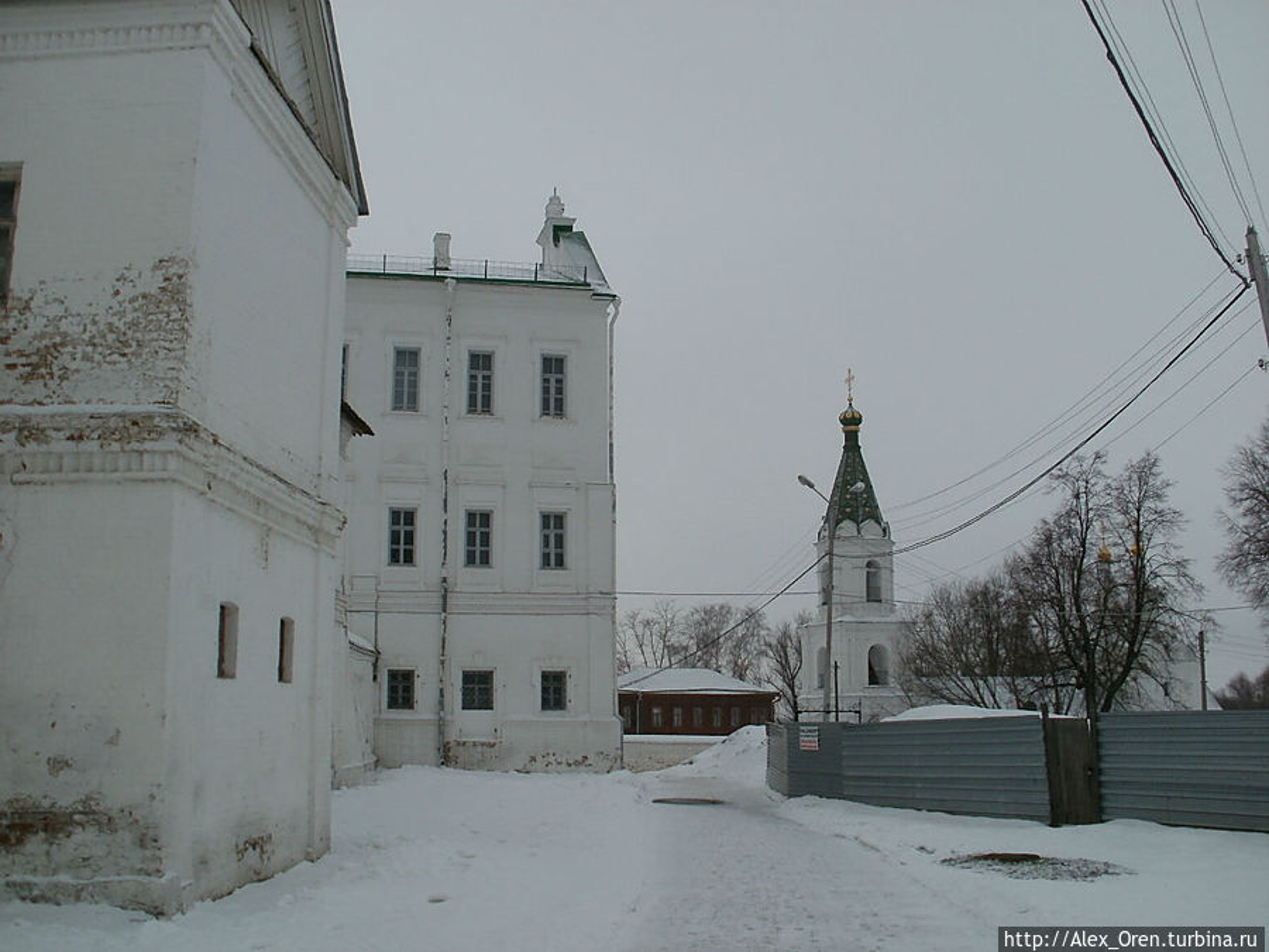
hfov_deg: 51.4
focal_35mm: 36
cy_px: 476
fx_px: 1320
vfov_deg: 39.7
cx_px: 634
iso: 100
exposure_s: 1/160
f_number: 5.6
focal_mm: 6.3
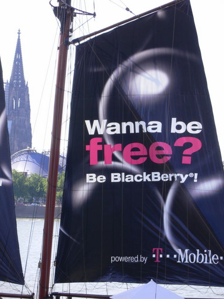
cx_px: 112
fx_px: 906
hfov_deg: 14.1
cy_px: 150
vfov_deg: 18.7
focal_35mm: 105
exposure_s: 1/160
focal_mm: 17.4
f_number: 5
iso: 80
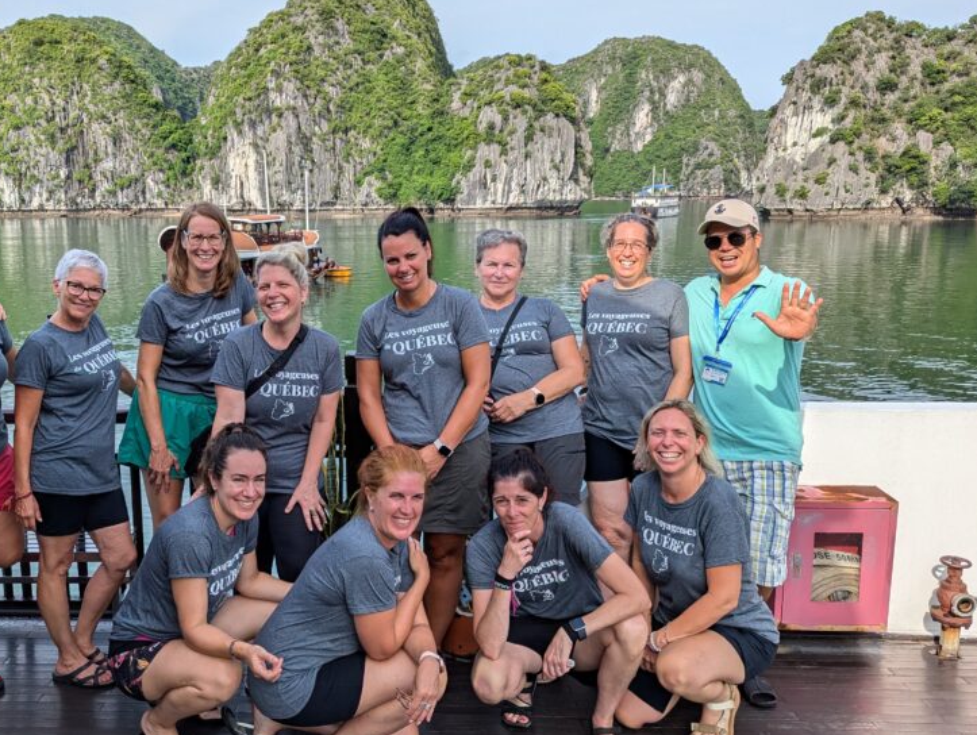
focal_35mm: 34
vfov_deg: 41.9
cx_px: 349
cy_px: 365
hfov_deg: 53.1
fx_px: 961
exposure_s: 1/1572
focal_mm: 6.81
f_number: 1.85
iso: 54
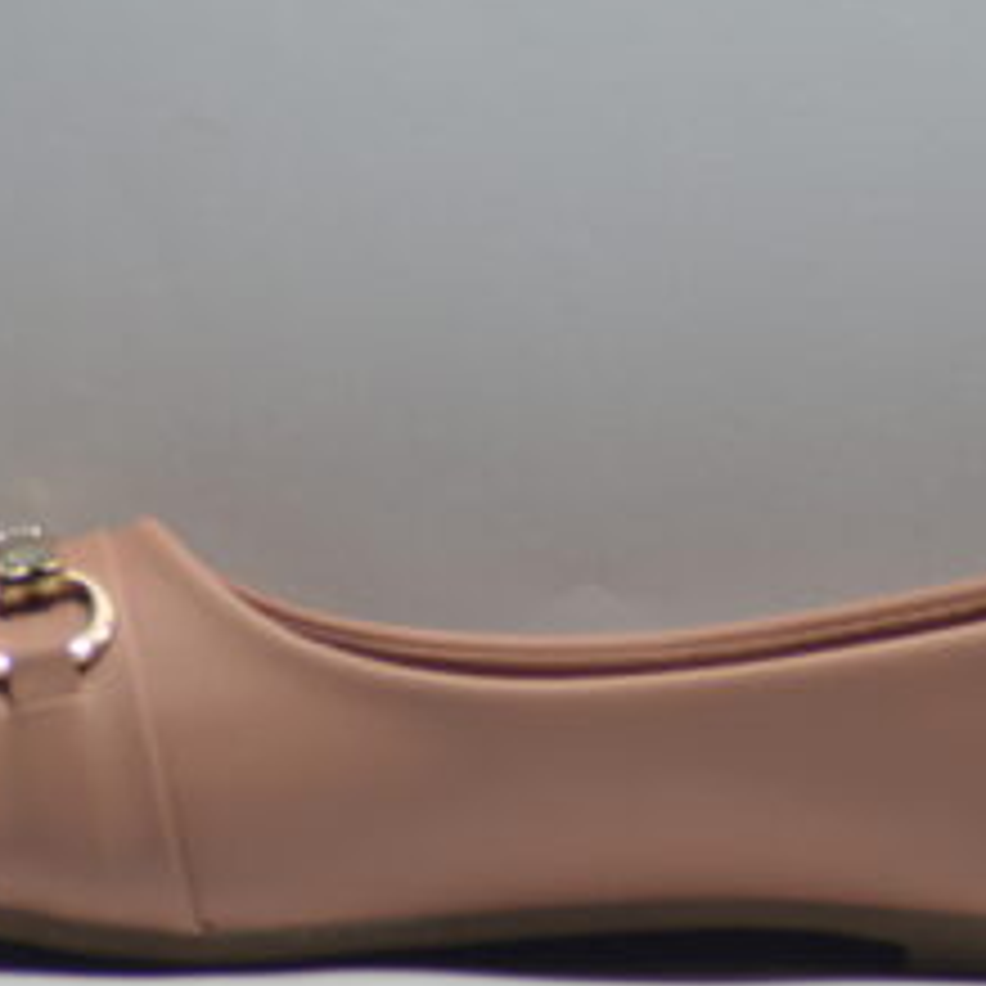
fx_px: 15151
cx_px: 500
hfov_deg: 3.7
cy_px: 439
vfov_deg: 3.7
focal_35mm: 470
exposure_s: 1/125
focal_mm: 135
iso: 400
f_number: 4.2
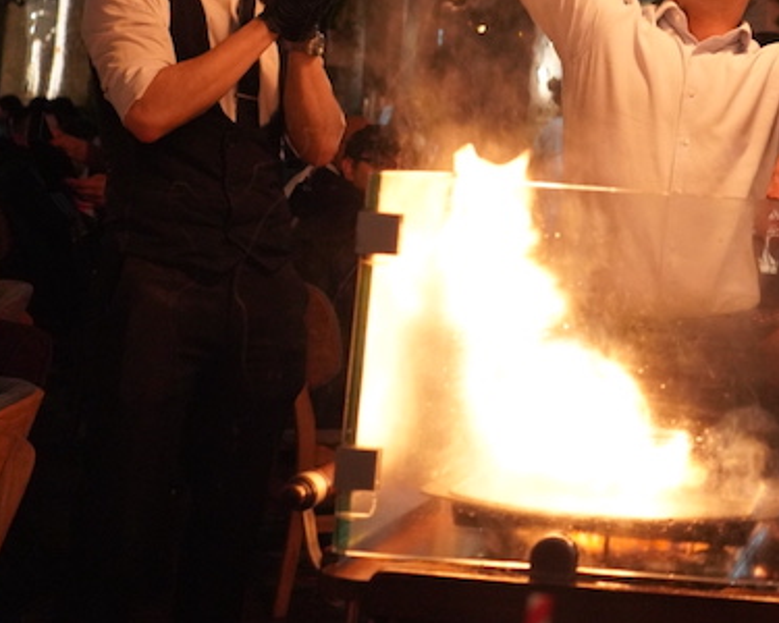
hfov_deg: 21.0
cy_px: -21
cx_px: 966
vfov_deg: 17.8
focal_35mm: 84
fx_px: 1937
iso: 4000
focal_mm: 35
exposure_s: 1/160
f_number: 4
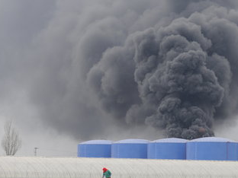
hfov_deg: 10.2
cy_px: 97
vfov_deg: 7.7
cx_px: 196
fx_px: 1334
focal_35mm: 194
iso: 400
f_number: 6.3
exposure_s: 1/1000
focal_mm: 70
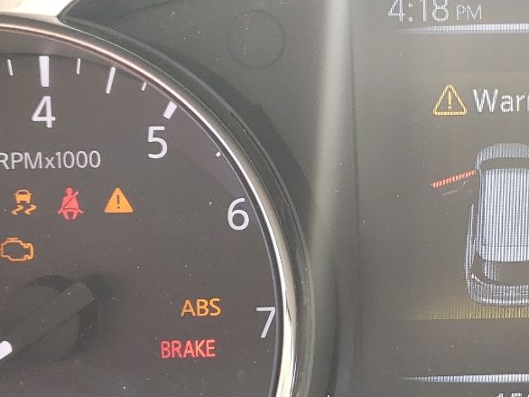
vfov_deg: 20.7
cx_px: 487
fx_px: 1085
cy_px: 222
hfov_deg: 26.4
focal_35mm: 71
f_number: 1.5
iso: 87
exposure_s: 1/100
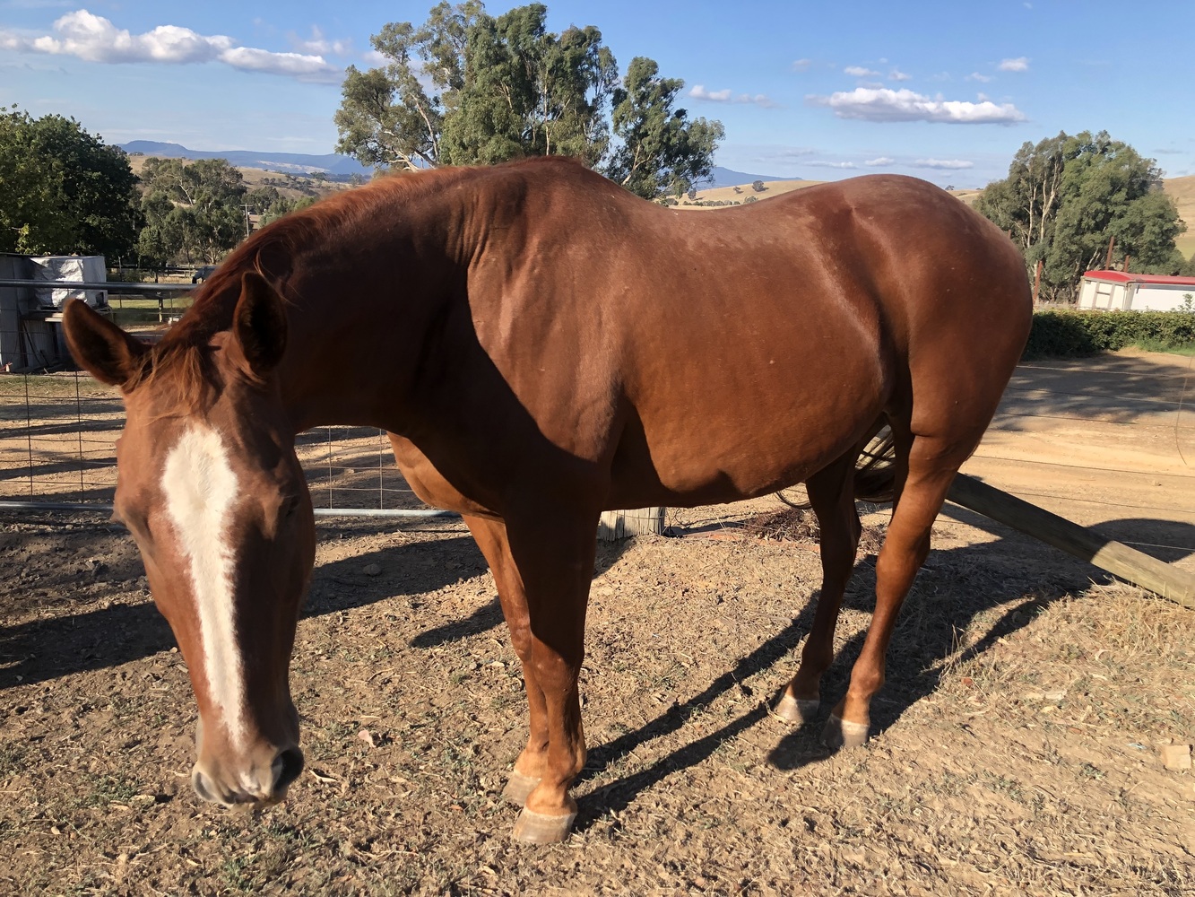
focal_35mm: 28
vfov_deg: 49.8
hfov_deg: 63.4
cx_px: 598
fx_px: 967
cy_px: 448
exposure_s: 1/923
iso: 20
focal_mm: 4
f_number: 1.8
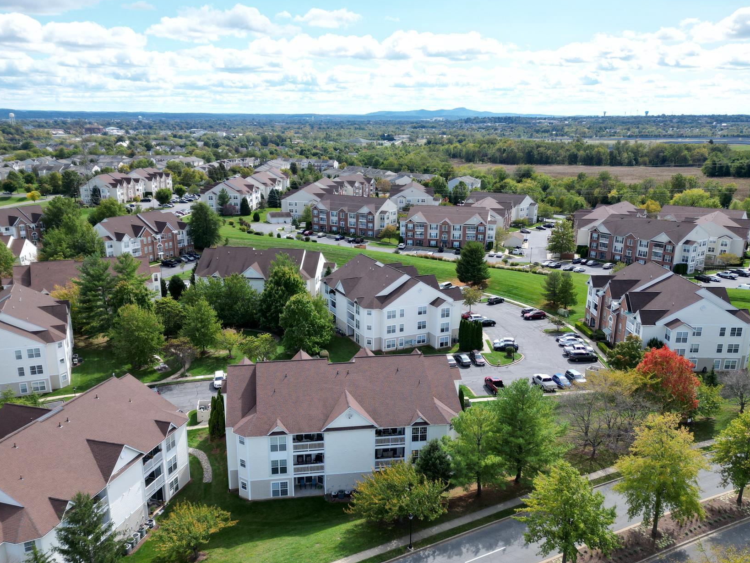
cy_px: 317
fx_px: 650
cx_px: 363
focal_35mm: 30
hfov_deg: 59.9
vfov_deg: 46.7
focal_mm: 6.72
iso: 120
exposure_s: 1/3000
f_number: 1.7
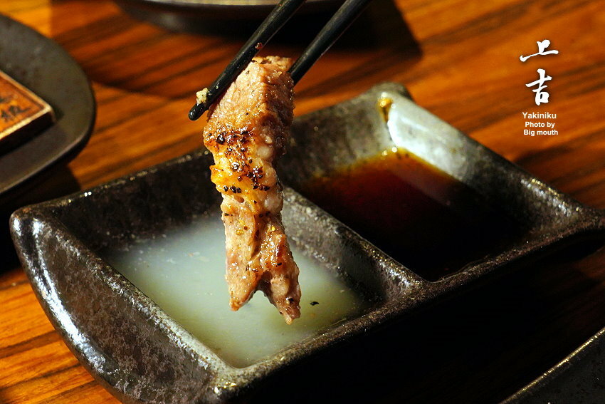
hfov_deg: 28.8
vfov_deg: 19.5
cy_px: 202
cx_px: 302
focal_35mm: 70
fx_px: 1177
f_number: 13
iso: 3200
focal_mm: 70
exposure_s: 1/60
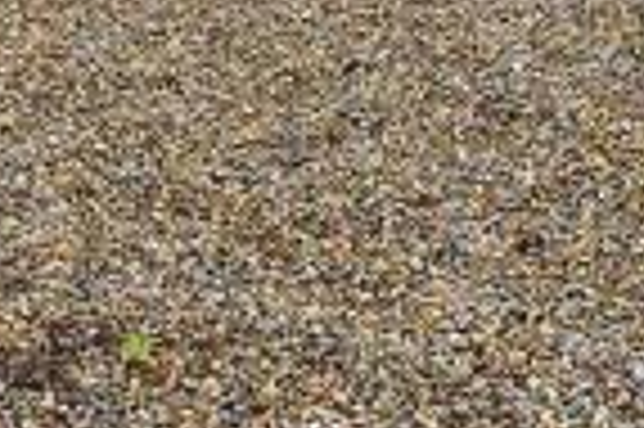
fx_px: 3198
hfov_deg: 11.5
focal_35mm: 179
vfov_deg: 7.1
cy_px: -723
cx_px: 288
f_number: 8
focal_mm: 17
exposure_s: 1/40
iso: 160
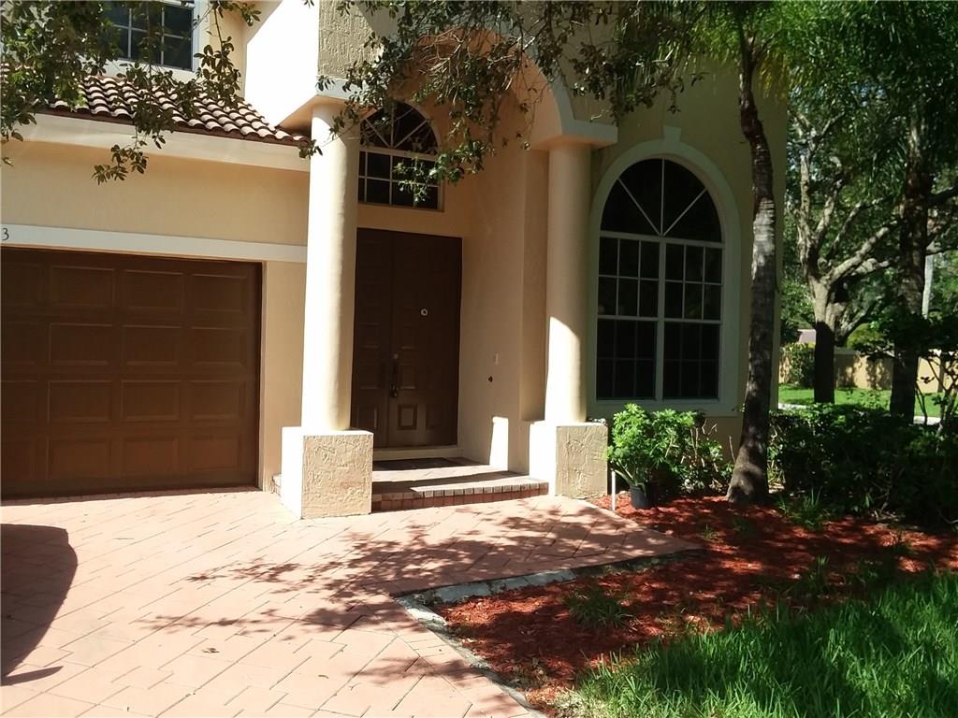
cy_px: 359
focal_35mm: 29
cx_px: 479
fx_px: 803
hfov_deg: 61.7
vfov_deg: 48.2
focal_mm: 2.47
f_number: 1.9
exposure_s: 1/891
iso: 40
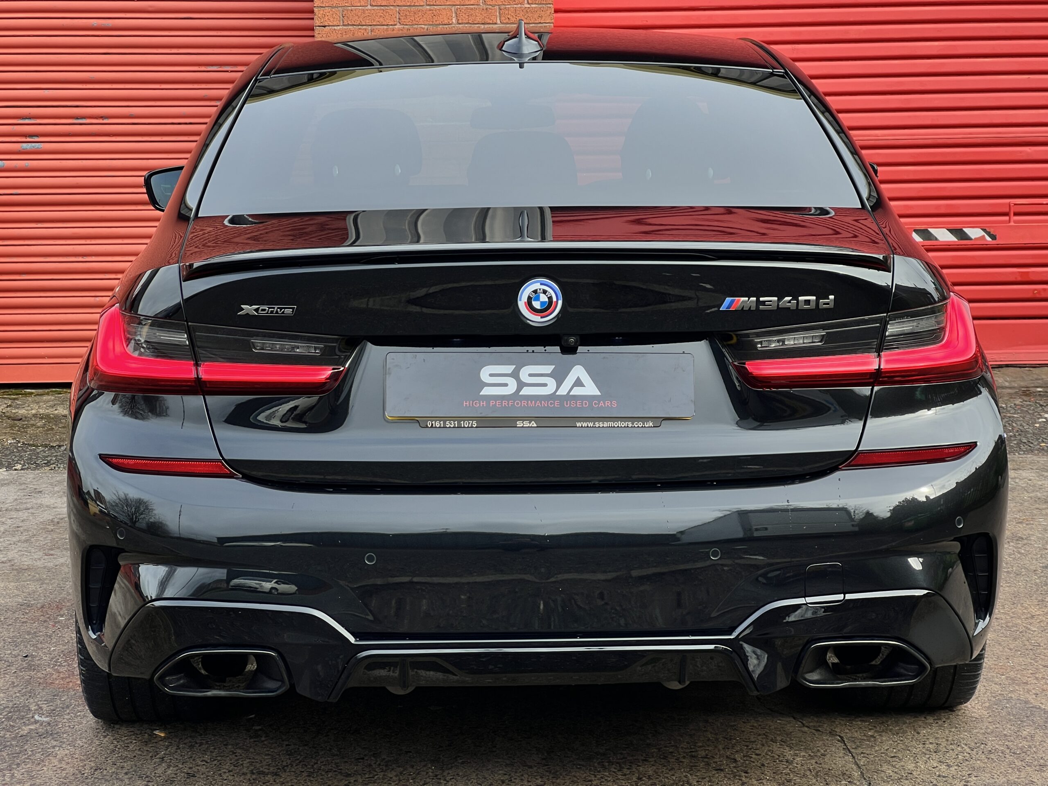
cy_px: 393
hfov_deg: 25.3
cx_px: 524
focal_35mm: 77
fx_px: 2331
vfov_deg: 19.1
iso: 32
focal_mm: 9
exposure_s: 1/120
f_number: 2.8
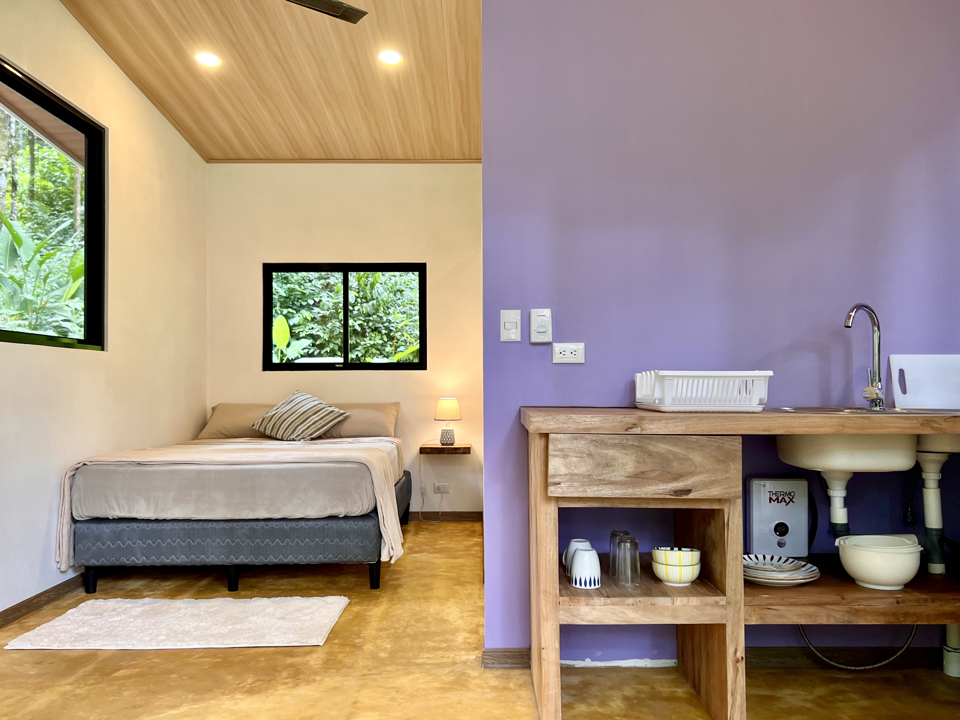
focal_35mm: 26
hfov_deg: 67.3
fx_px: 721
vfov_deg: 53.1
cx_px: 480
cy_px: 360
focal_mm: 5.7
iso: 125
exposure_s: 1/103
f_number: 1.5
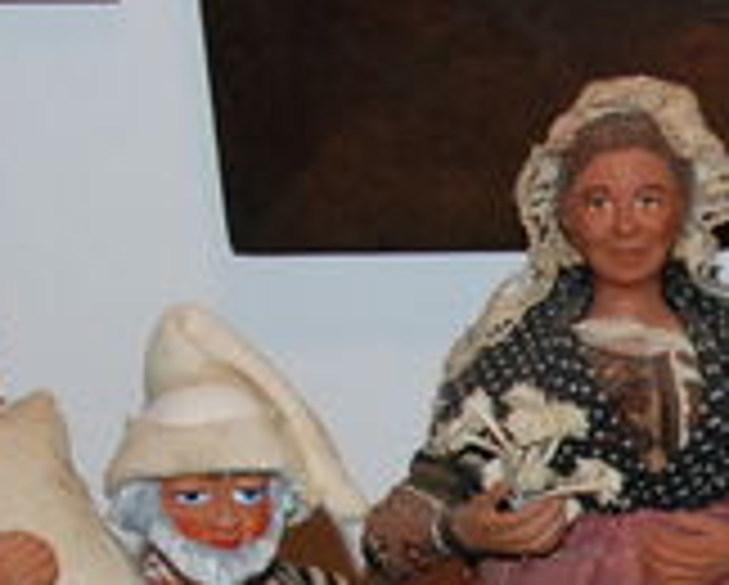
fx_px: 4882
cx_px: 1332
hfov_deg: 8.2
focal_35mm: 226
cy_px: 956
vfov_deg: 6.7
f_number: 5.6
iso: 1600
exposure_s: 1/60
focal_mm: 26
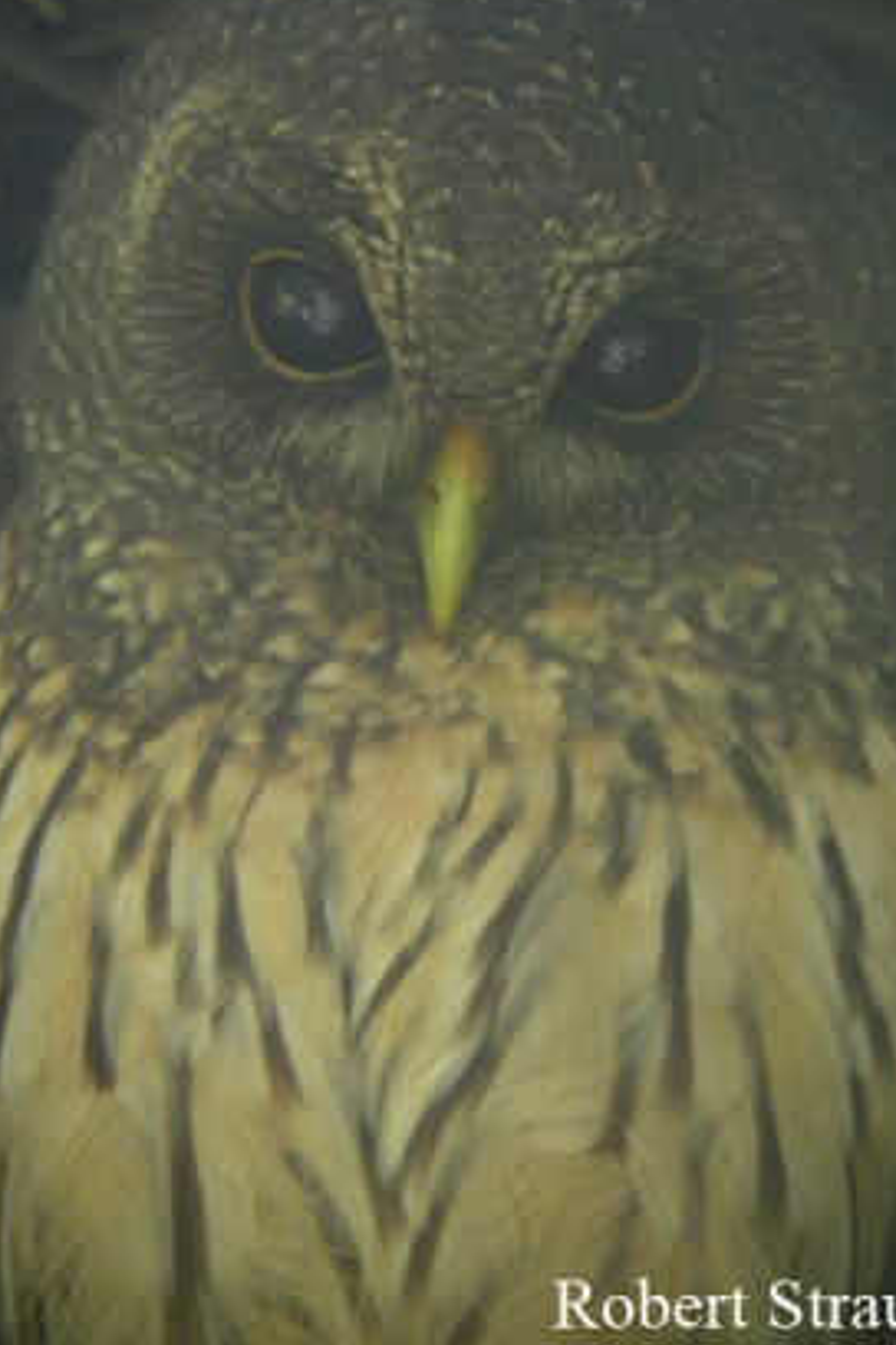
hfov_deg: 10.5
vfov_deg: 15.6
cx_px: 474
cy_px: 583
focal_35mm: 131
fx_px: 4890
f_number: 4.1
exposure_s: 1/4
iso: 174
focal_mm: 22.2
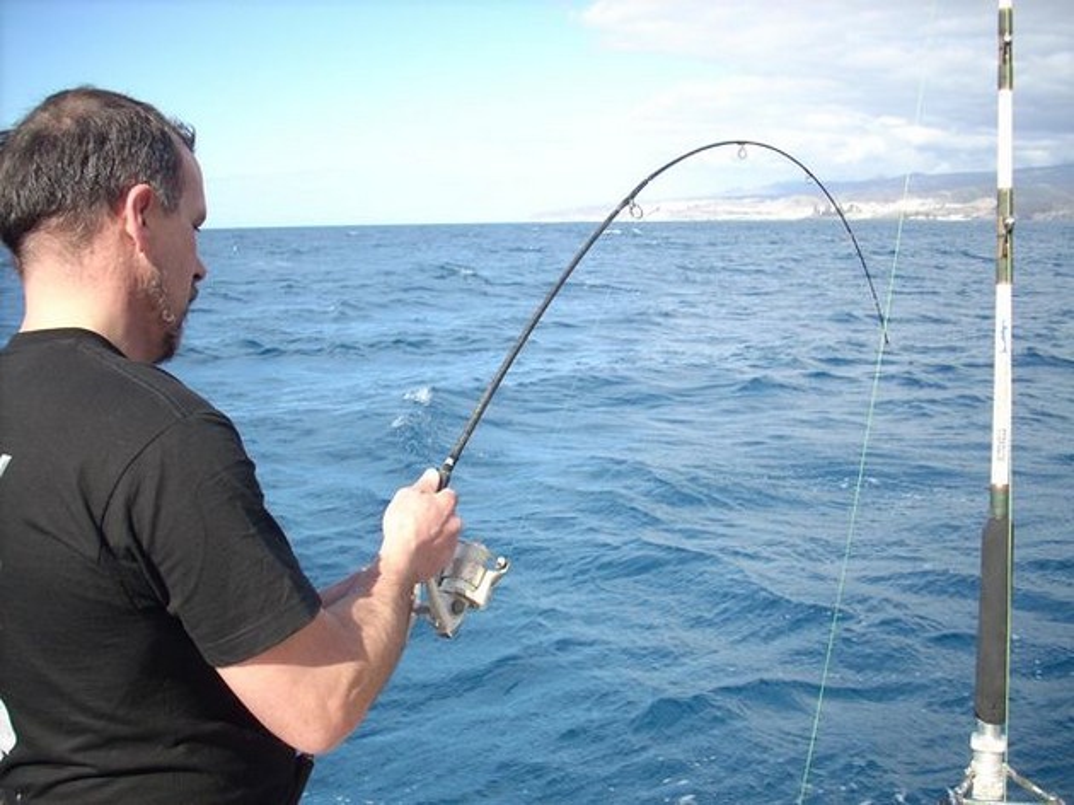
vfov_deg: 38.6
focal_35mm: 37
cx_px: 537
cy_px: 402
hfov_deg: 50.2
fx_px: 1148
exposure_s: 1/125
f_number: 5.6
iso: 64
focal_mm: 6.2
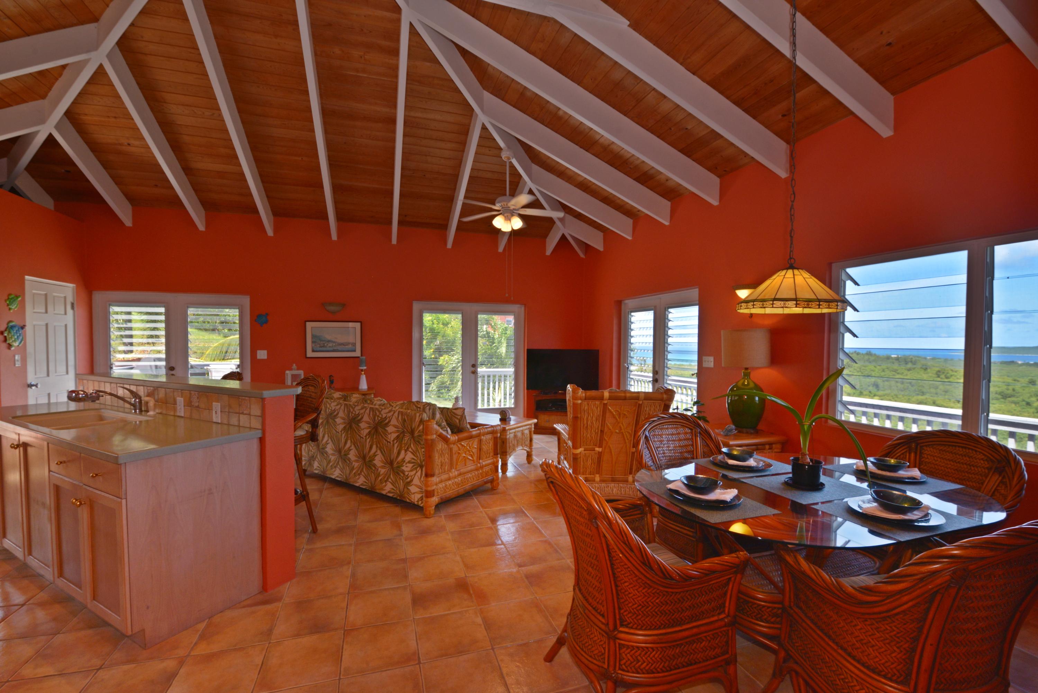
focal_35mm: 15
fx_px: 433
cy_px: 346
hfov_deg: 100.4
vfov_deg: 77.4
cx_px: 519
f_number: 10
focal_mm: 15
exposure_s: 1/80
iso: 200
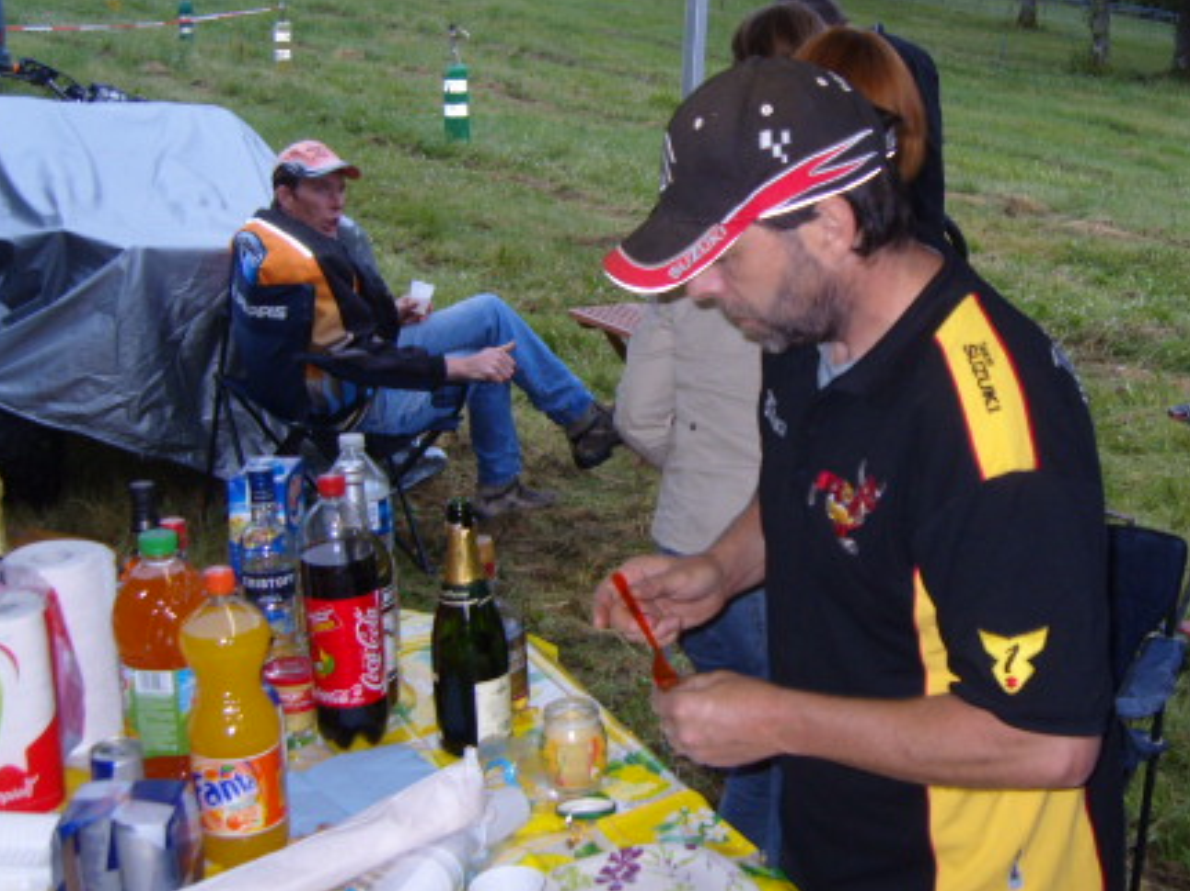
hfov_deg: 36.4
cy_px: 408
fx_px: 1787
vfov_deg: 28.0
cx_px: 809
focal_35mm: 52
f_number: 2.8
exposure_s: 1/30
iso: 100
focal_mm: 7.4
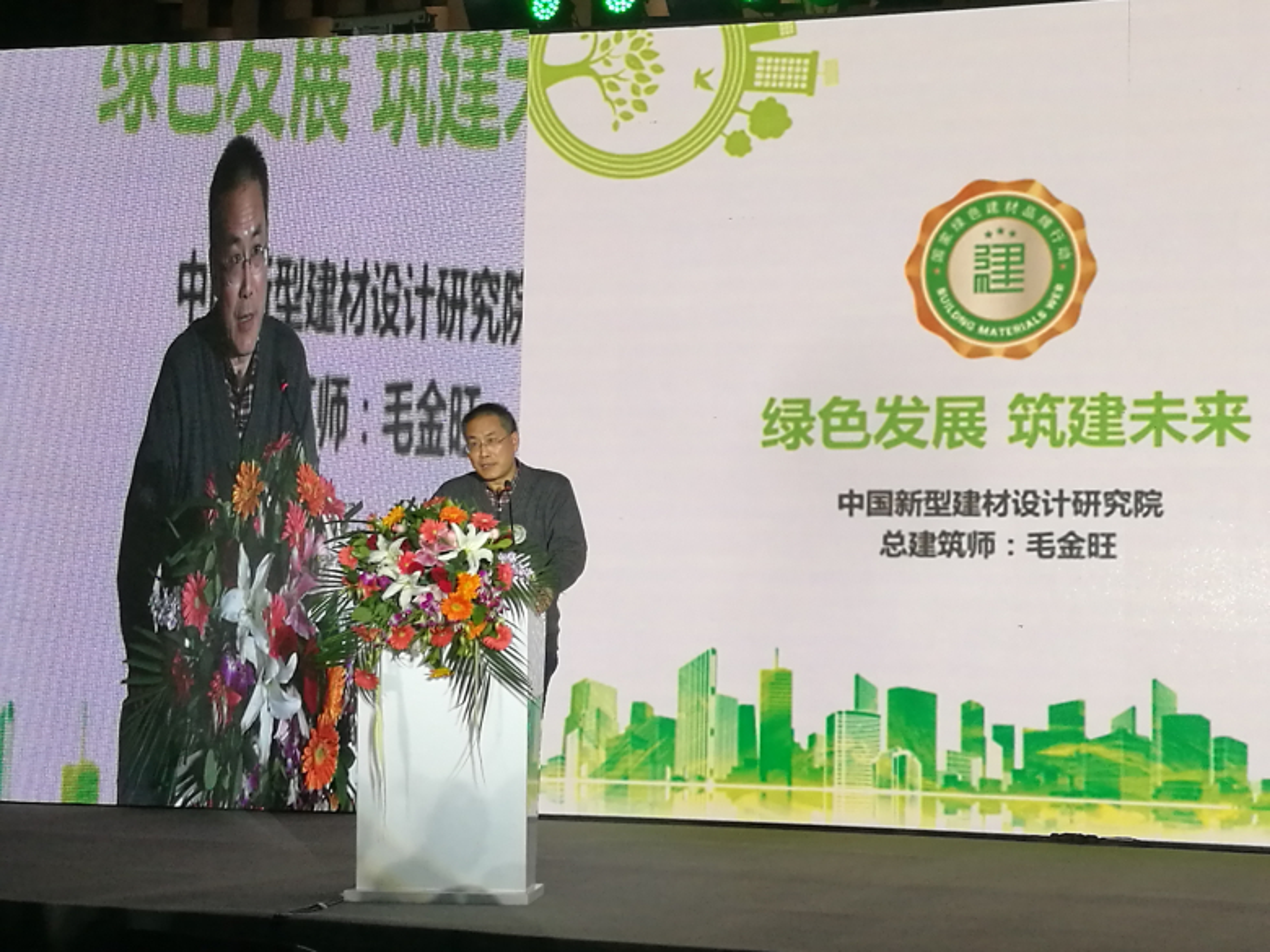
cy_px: 476
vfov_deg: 22.6
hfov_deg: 29.8
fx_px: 2385
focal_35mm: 65
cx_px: 635
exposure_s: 1/50
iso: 160
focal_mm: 4.5
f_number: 2.2
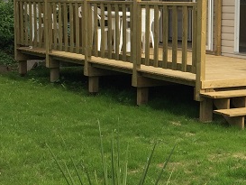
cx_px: 268
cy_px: 82
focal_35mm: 85
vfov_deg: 17.4
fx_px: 604
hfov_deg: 21.8
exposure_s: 1/3049
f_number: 2.2
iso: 32
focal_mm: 4.15
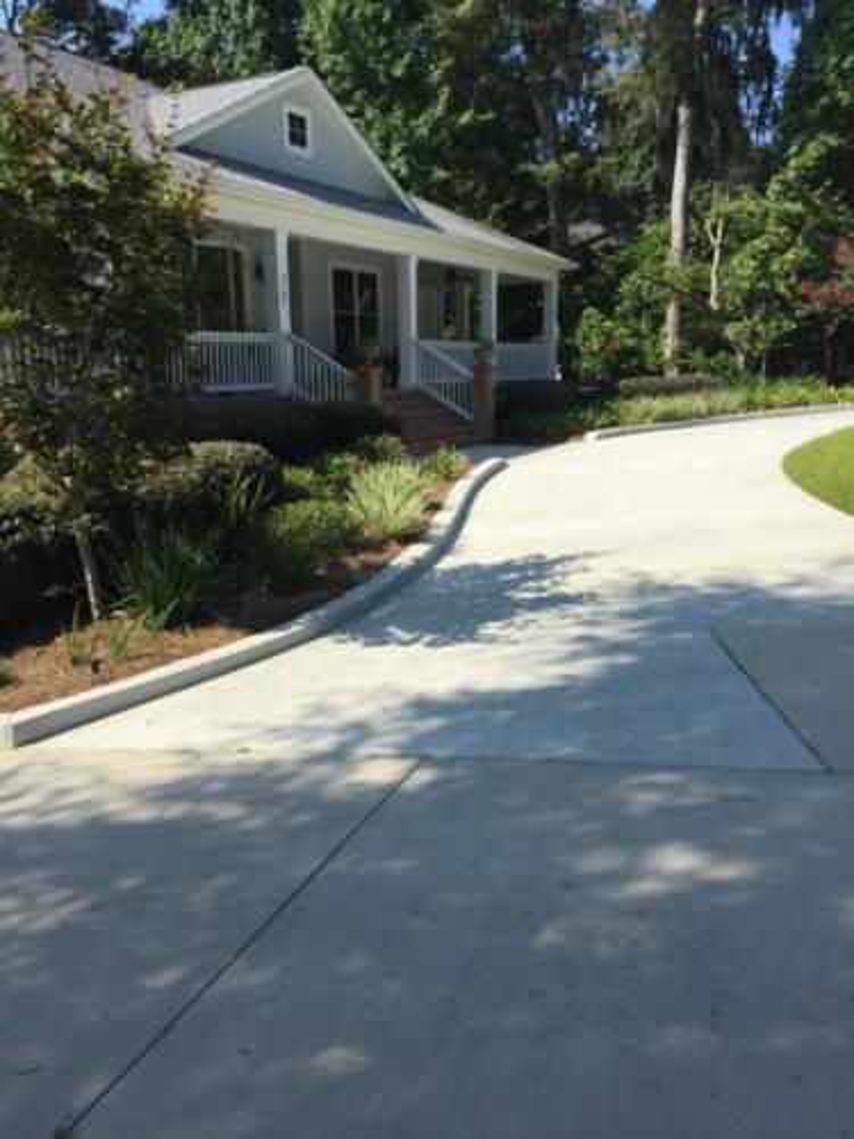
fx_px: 954
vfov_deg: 61.7
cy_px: 570
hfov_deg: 48.2
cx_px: 427
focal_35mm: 29
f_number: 2.2
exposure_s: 1/1883
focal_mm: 4.15
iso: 32
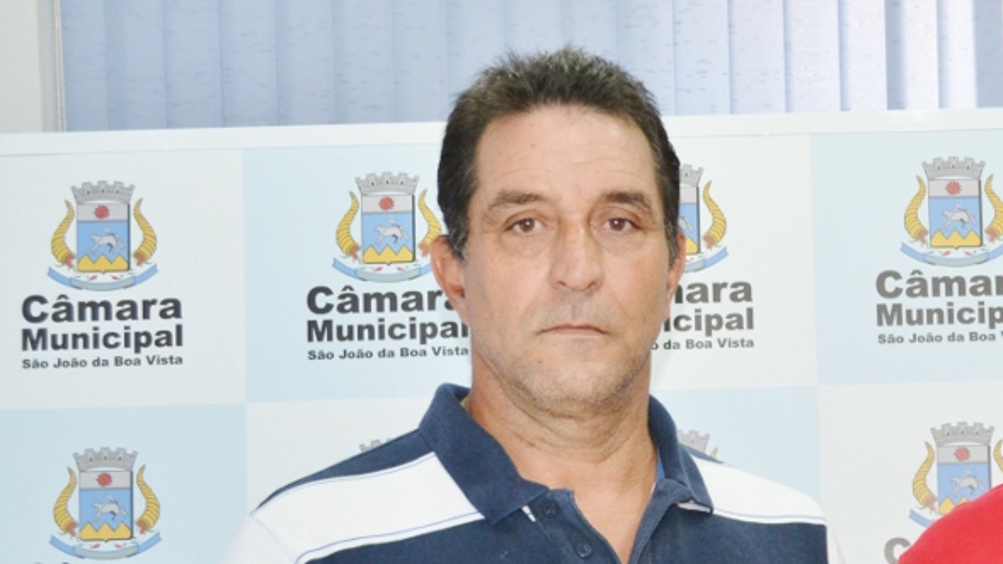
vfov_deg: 14.6
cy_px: 504
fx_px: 2180
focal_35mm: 82
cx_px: 848
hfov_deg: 25.3
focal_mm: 30
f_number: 5.6
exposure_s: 1/125
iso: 1600
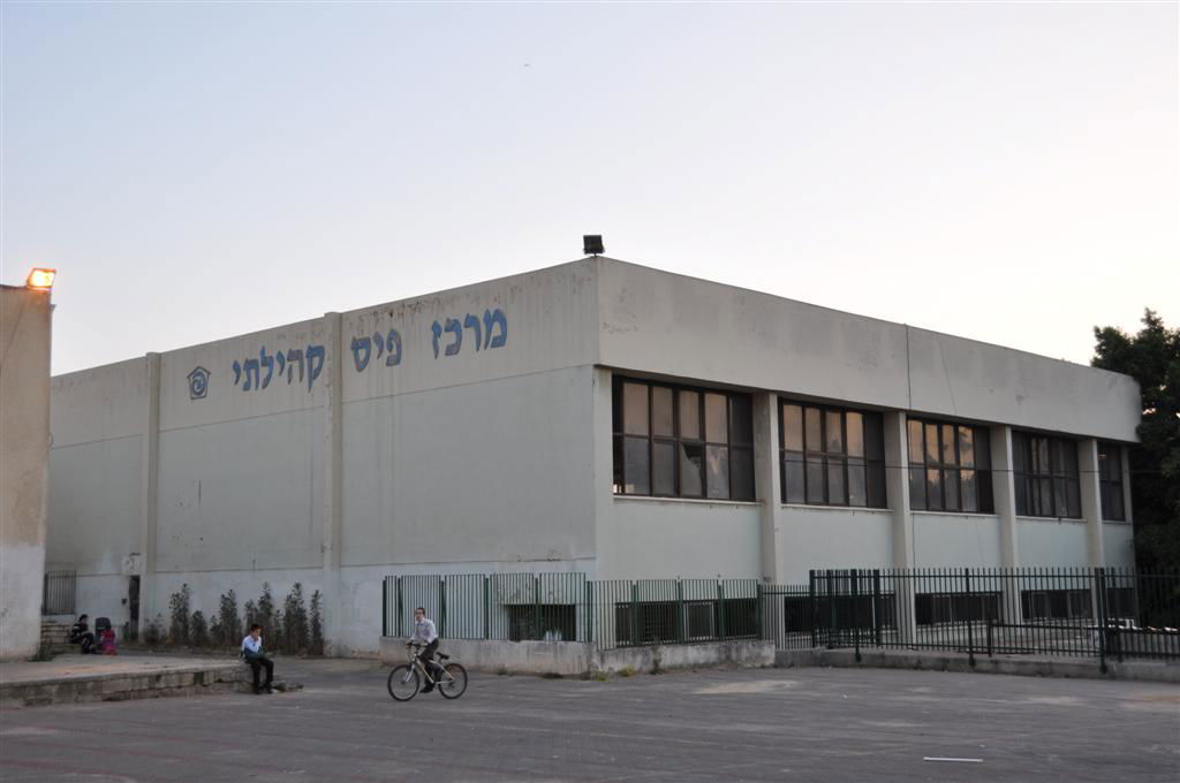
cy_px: 392
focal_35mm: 44
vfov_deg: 30.8
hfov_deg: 45.0
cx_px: 590
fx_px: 1424
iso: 200
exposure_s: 1/125
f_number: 5.6
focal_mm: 29
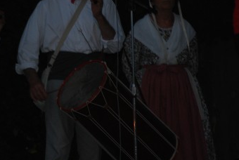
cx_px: 75
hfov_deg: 4.4
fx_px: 3099
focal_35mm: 466
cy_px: 35
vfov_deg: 3.0
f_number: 5.3
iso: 400
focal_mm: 165
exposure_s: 1/60
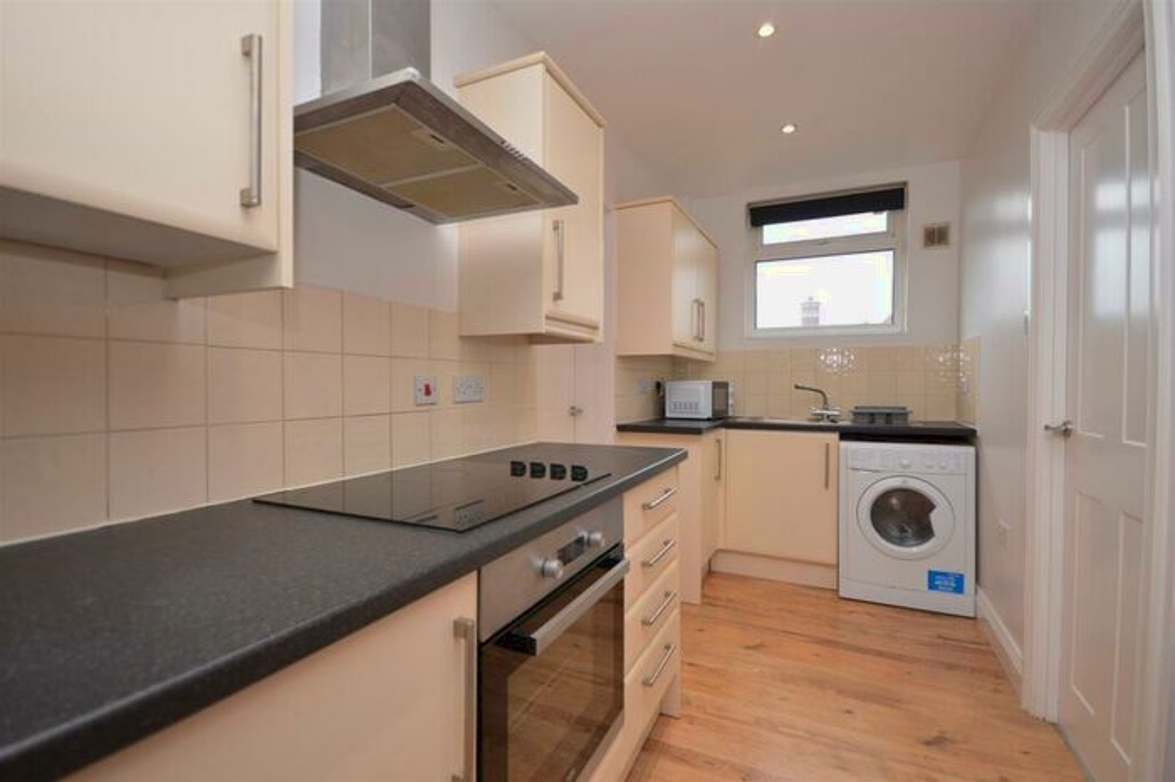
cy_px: 391
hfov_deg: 100.4
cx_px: 588
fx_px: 489
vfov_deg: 77.3
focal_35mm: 15
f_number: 4
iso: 400
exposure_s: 1/60
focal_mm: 10
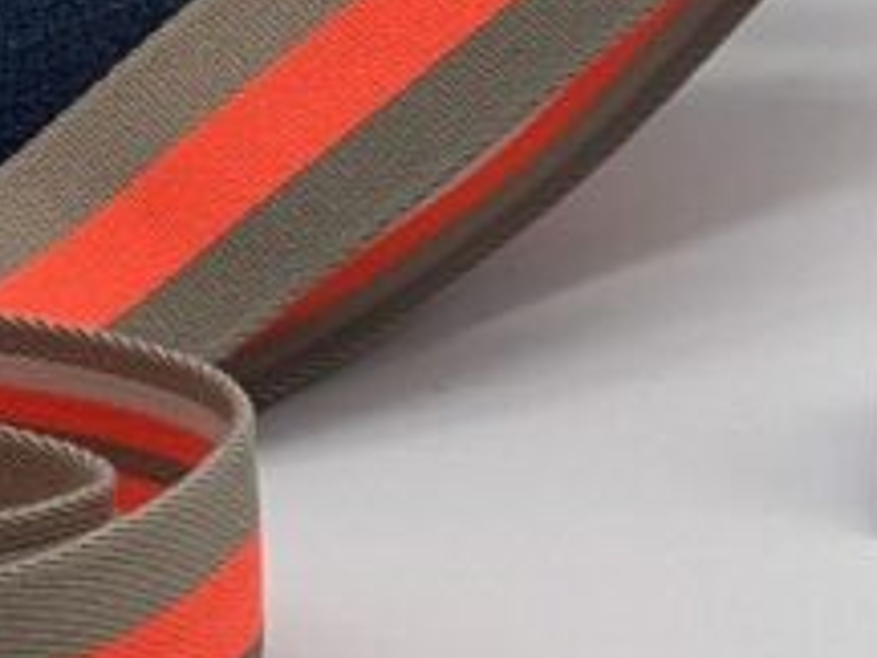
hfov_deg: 4.6
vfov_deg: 3.5
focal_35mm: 427
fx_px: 10818
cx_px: -73
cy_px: -703
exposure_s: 1/179
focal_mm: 9
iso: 32
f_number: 2.8
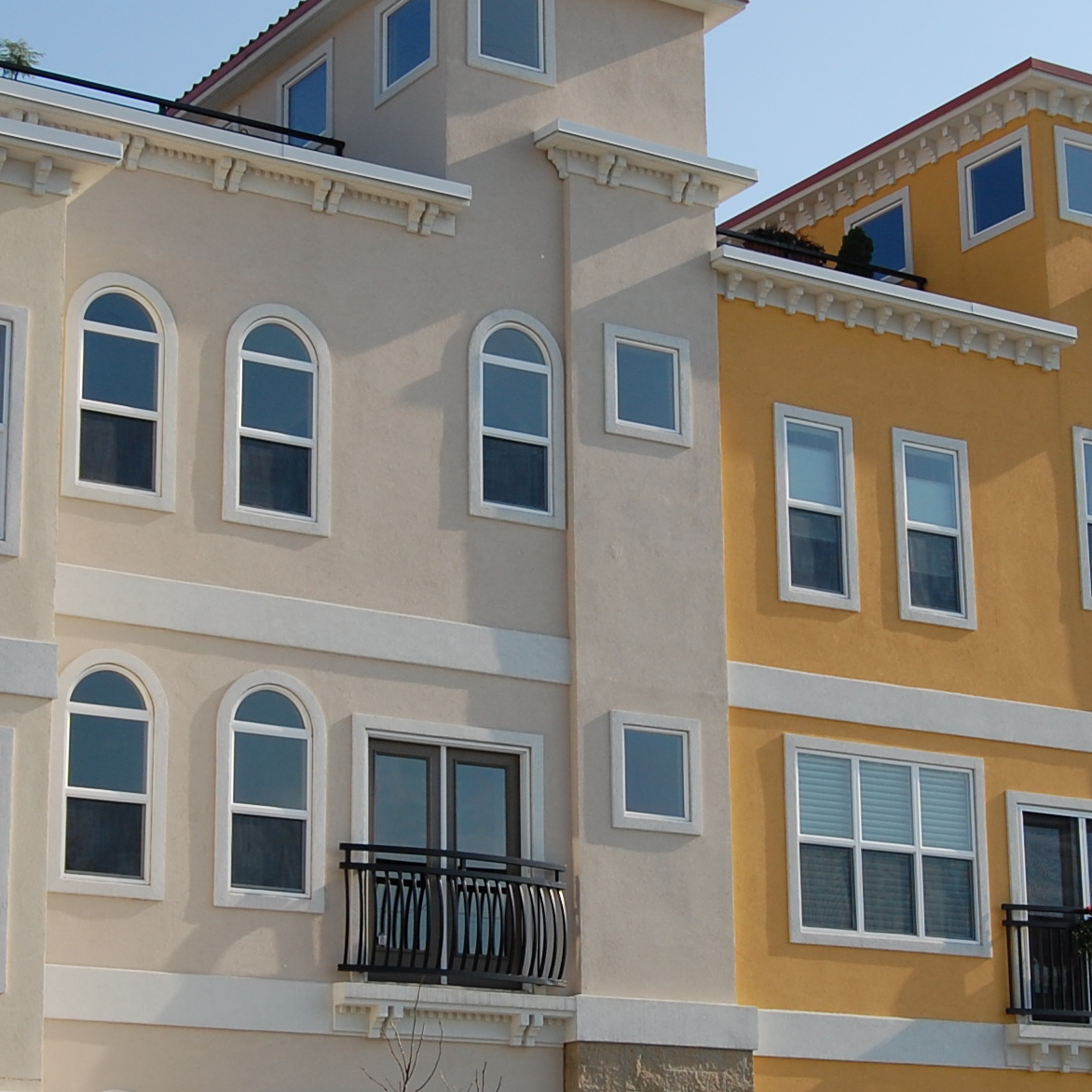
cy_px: 623
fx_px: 3034
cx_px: 632
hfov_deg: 20.4
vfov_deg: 20.4
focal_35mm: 85
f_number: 10
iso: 200
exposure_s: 1/400
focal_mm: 26
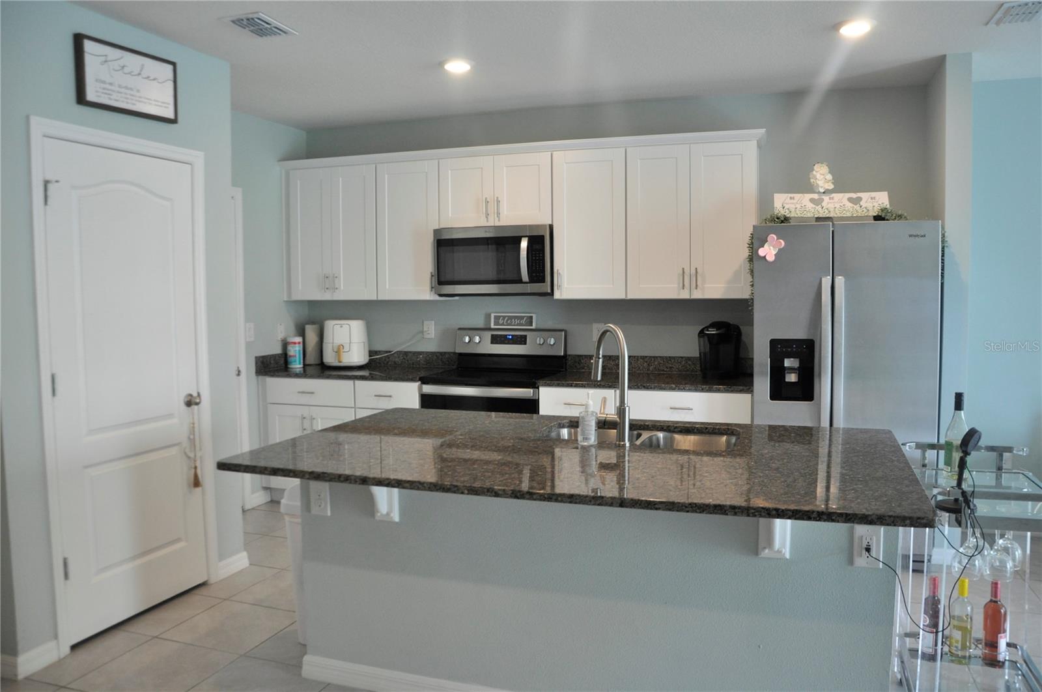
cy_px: 346
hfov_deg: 67.5
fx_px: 780
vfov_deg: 47.8
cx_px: 521
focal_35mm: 27
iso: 800
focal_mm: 18
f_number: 4.5
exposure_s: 1/60
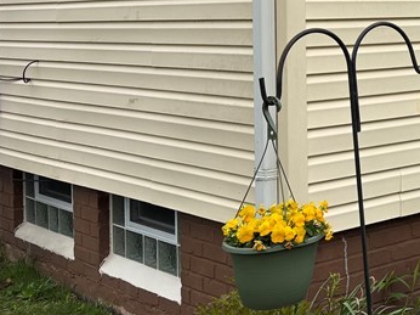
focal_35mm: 77
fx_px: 934
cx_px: 619
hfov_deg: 21.5
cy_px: -15
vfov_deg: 18.5
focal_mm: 5.96
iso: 50
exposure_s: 1/3125
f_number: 1.6
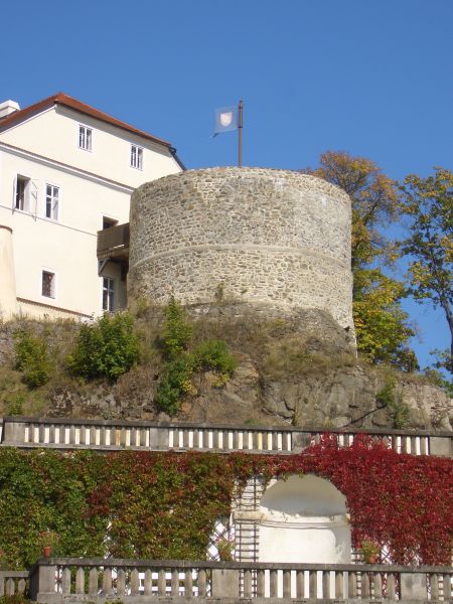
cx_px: 226
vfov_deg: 22.3
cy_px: 302
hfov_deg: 16.8
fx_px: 1535
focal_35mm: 88
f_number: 7
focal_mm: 14.6
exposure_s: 1/250
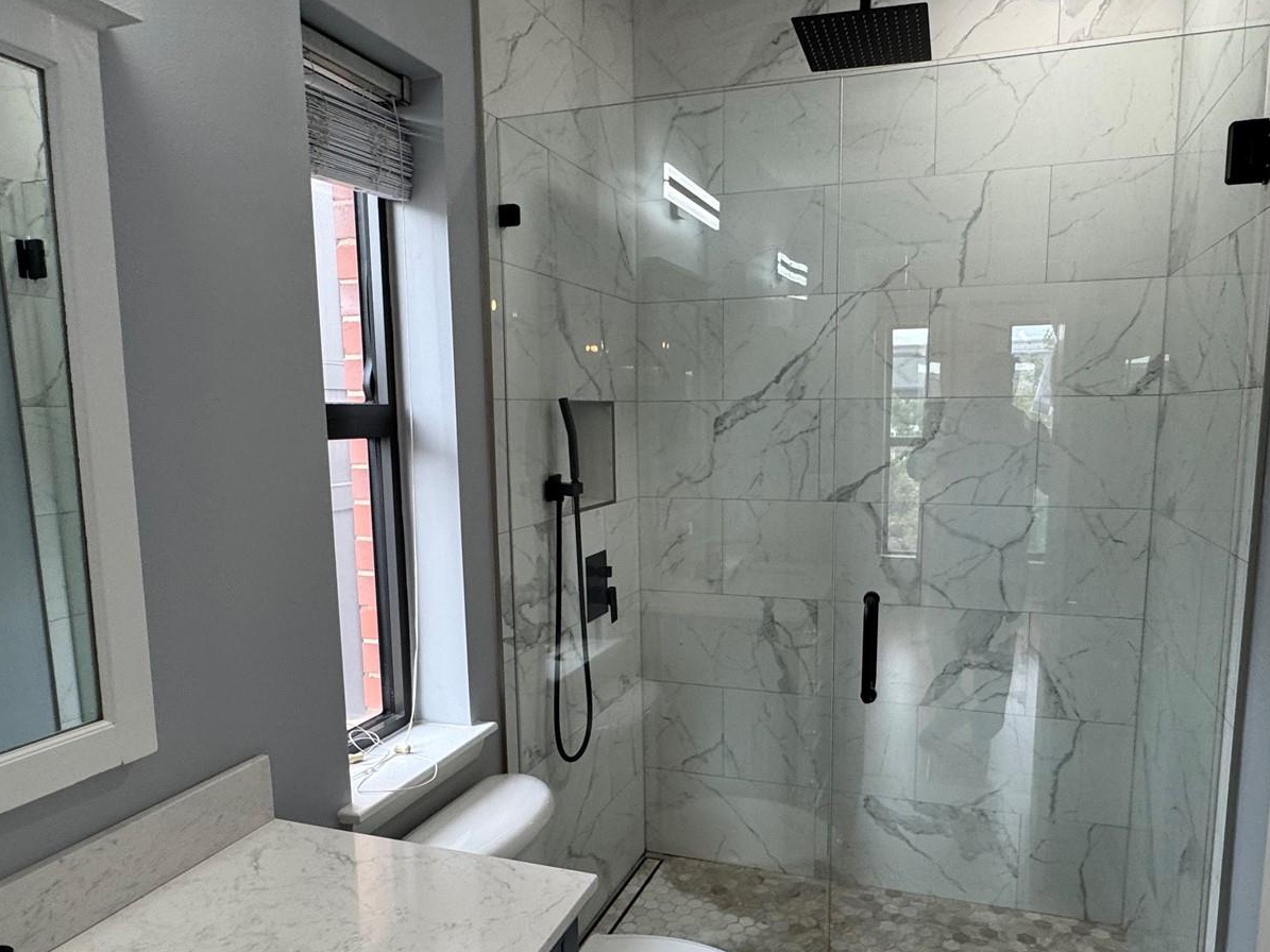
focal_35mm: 24
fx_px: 880
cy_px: 534
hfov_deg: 71.5
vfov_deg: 56.6
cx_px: 685
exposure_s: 1/120
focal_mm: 2.22
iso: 160
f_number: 2.2
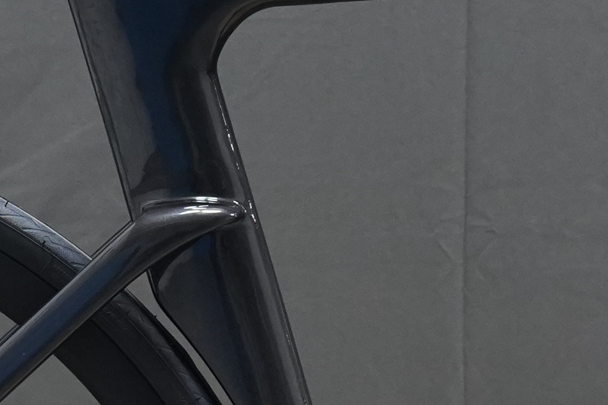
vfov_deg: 3.5
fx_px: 6603
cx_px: 556
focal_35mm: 391
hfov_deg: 5.3
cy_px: 244
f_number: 5
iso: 2500
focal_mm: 70
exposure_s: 1/160
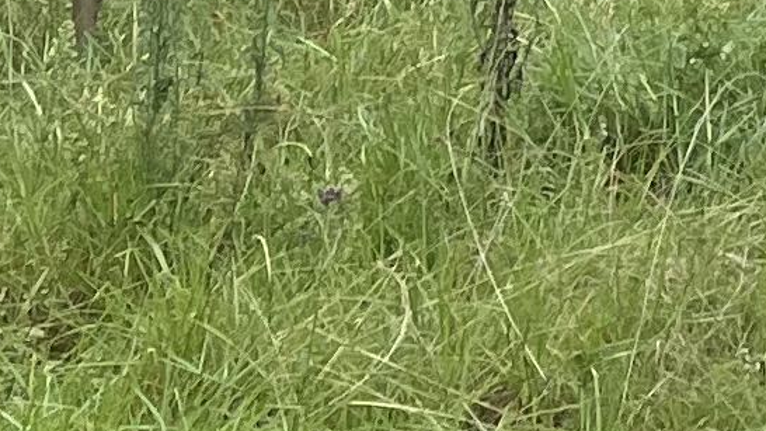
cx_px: 1270
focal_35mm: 209
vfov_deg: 5.1
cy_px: -1380
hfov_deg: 9.9
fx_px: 4245
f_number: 1.6
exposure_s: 1/1493
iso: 32
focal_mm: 5.1
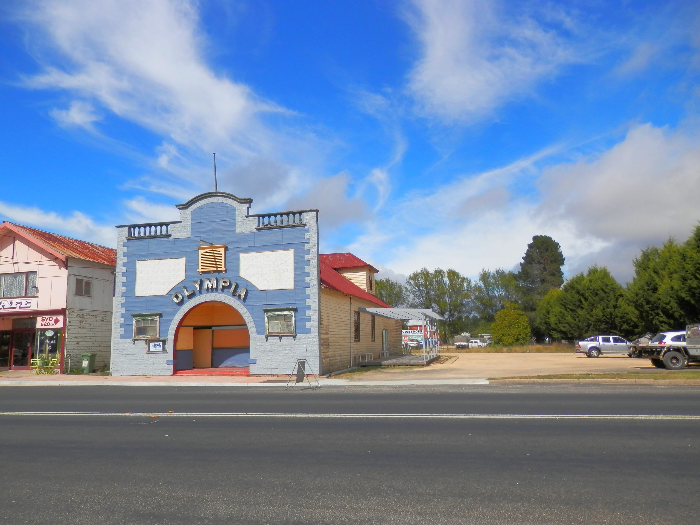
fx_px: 506
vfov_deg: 54.9
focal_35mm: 25
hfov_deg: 69.4
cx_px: 350
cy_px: 262
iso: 80
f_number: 8.7
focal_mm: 4.5
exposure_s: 1/250
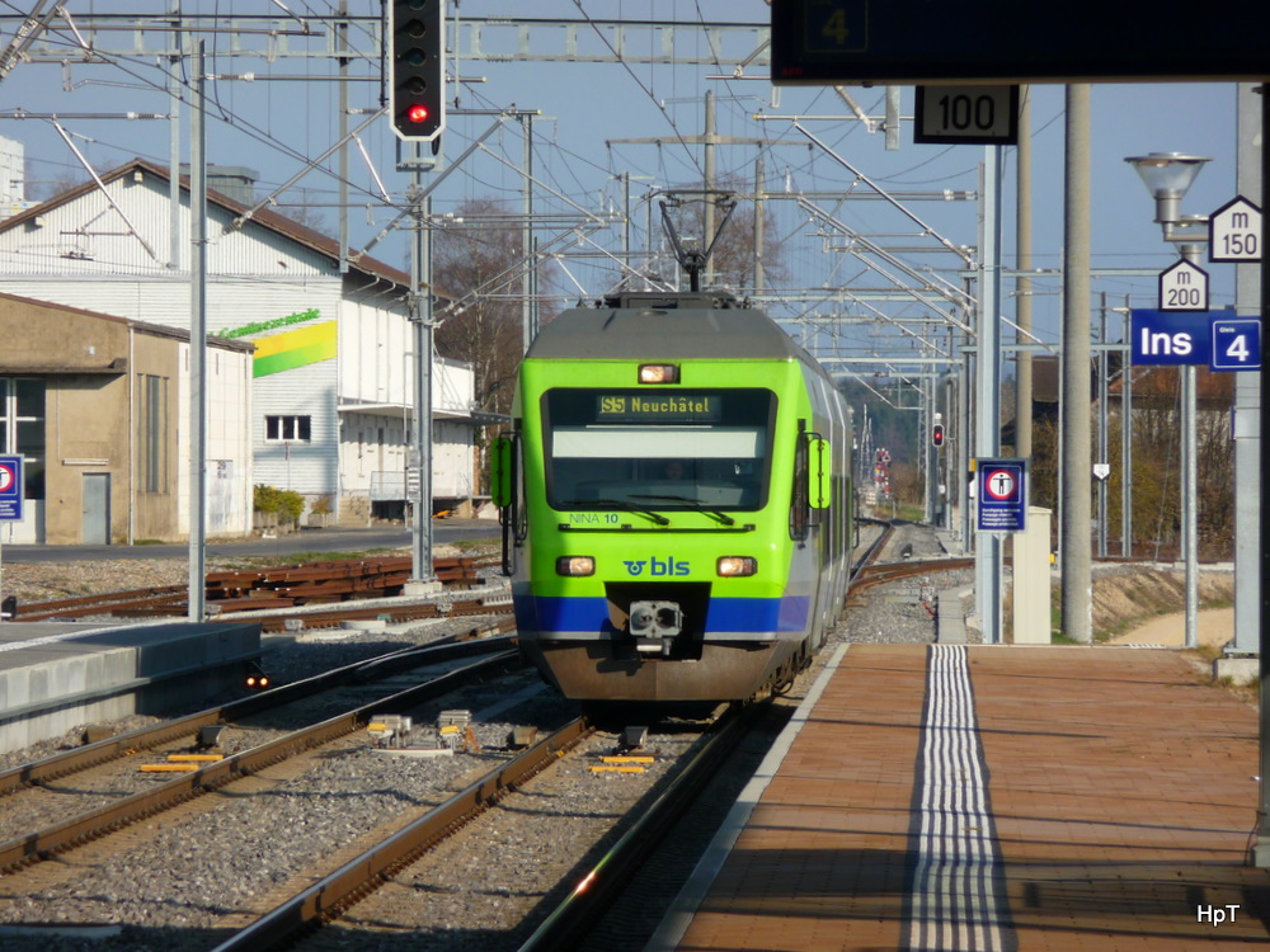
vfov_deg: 5.3
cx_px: 635
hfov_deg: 7.1
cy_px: 476
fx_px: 10273
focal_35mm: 280
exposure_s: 1/500
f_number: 4.9
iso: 100
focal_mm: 47
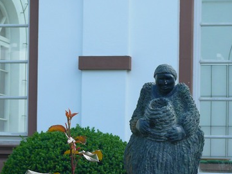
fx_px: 918
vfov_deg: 10.7
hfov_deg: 14.3
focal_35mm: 137
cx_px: 172
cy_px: 168
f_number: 3.2
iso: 100
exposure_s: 1/125
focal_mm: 13.9
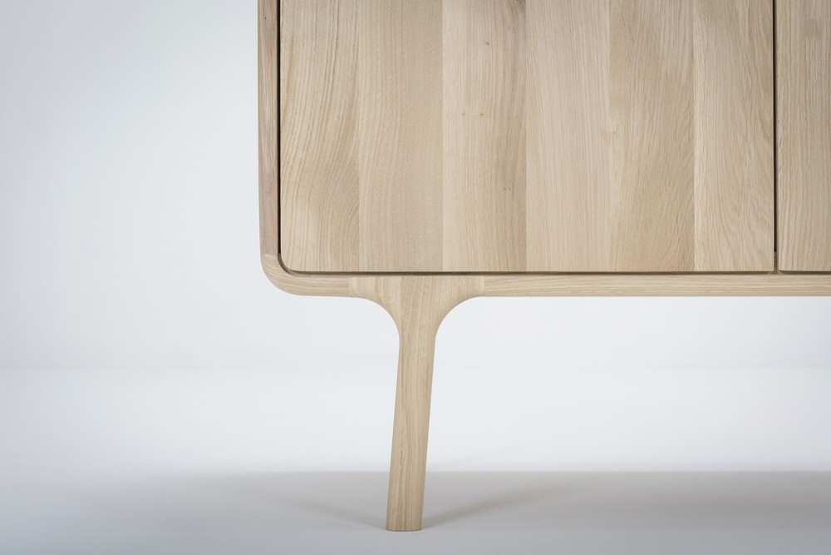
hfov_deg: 33.4
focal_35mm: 60
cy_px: 278
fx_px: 1385
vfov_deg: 22.6
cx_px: 416
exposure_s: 1/250
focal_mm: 60
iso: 100
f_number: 13
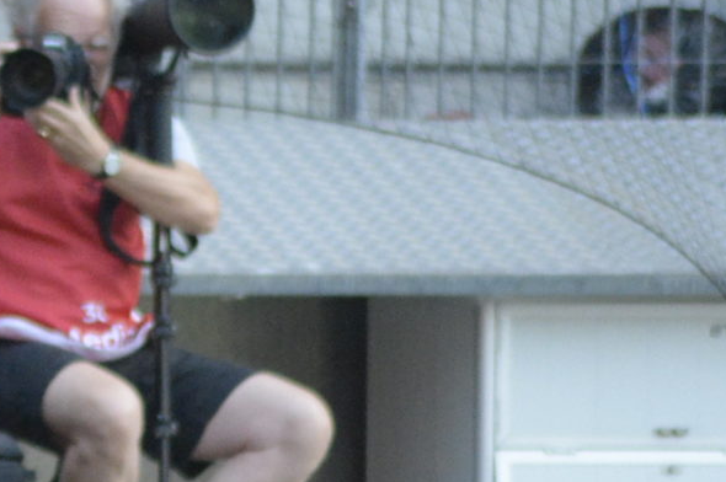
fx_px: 20990
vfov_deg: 1.3
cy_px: 274
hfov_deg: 2.0
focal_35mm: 1042
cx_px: -530
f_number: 5
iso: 6400
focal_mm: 240
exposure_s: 1/400
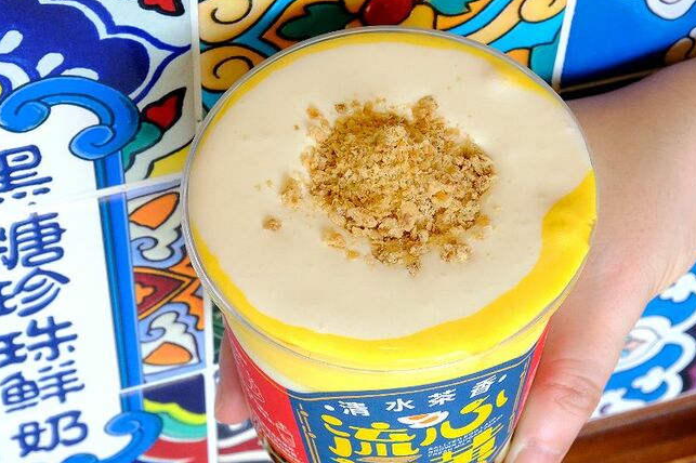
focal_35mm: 78
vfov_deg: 17.5
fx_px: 1507
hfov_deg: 26.0
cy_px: 241
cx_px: 390
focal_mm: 39
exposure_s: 1/125
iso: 1250
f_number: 13
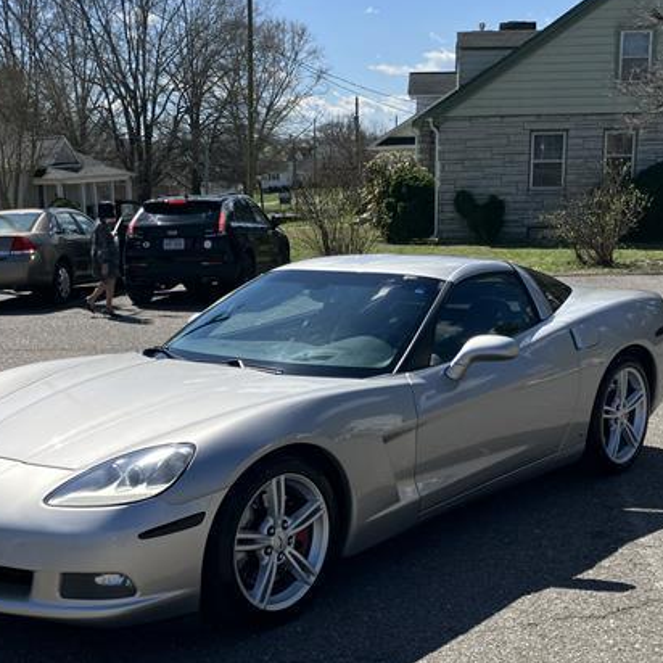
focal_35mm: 48
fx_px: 1040
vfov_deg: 35.2
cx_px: 312
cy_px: 412
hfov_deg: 35.3
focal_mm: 3.99
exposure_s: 1/1946
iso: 32
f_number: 1.8
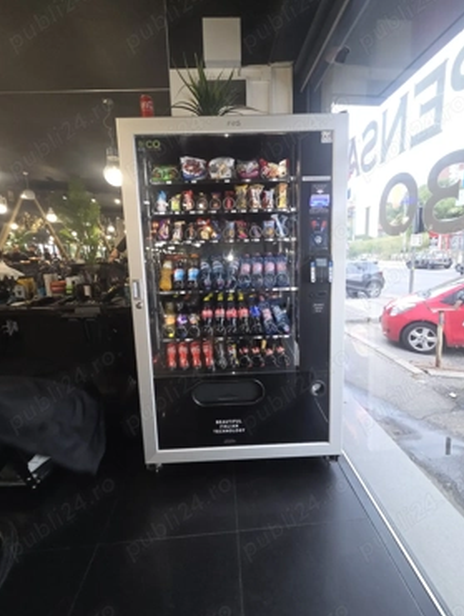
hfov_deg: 85.8
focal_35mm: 14
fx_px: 250
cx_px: 236
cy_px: 291
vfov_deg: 101.9
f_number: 2.2
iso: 160
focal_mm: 2.2
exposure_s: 1/50
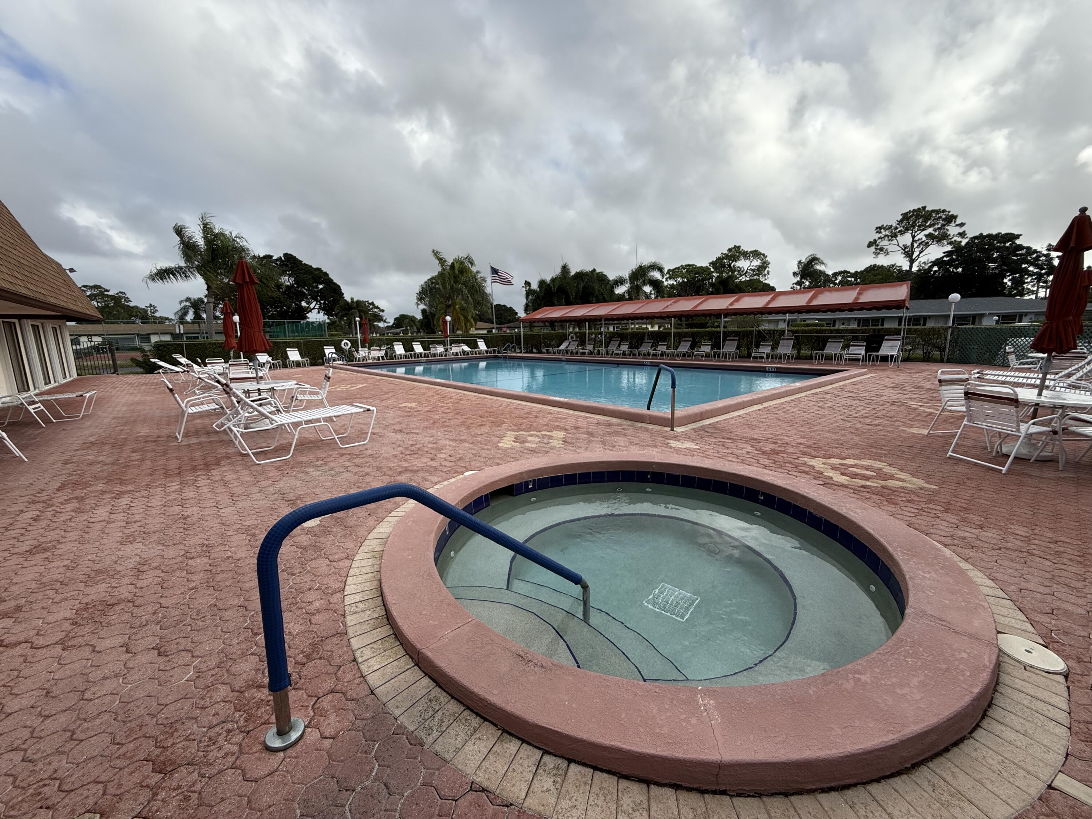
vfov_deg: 85.7
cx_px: 546
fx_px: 442
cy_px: 410
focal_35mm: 14
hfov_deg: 102.1
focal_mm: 2.22
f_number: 2.2
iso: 50
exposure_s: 1/1464
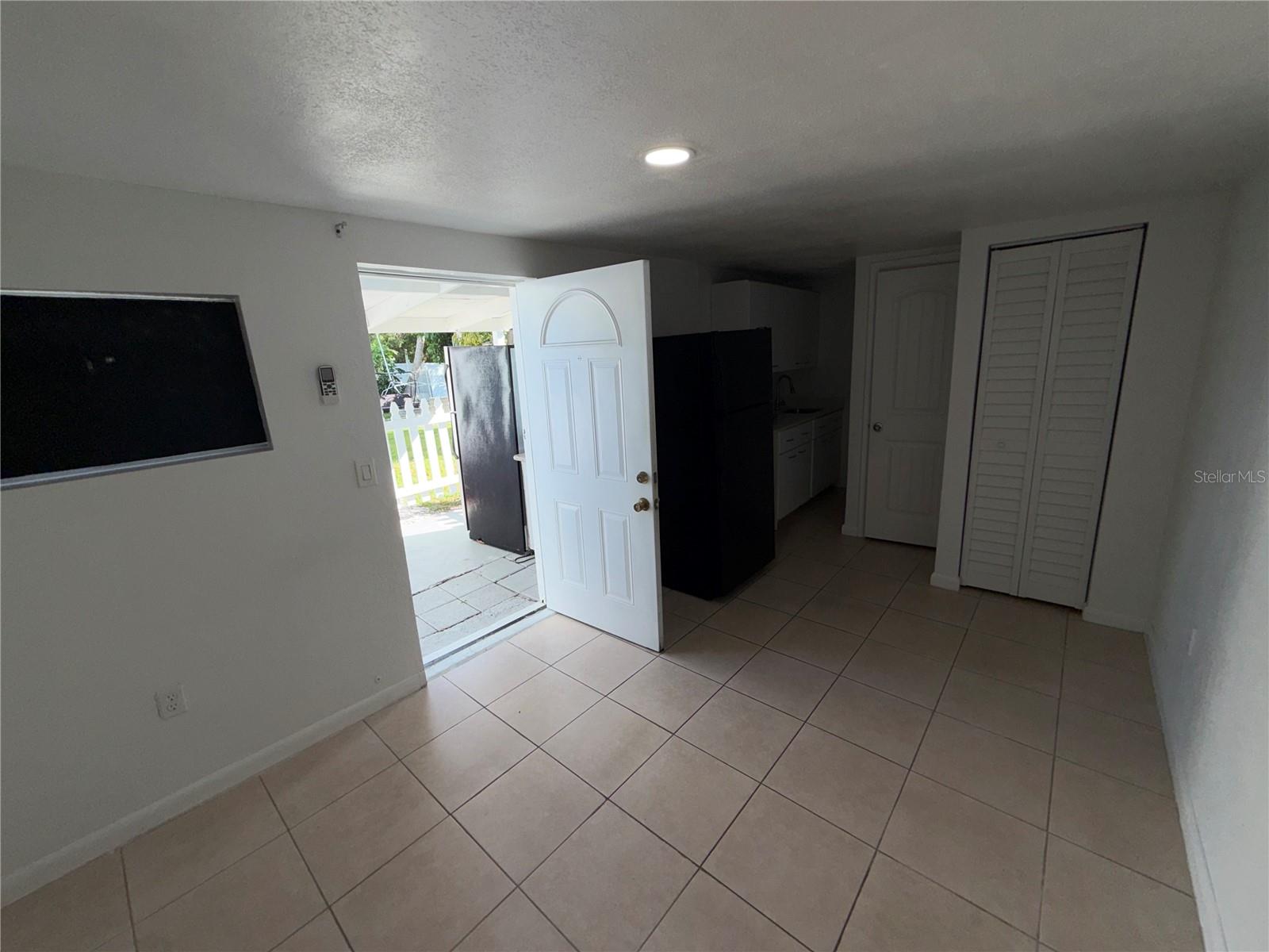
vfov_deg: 85.7
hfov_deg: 102.1
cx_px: 634
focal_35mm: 14
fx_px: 513
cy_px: 476
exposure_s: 1/169
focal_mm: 2.22
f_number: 2.2
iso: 16
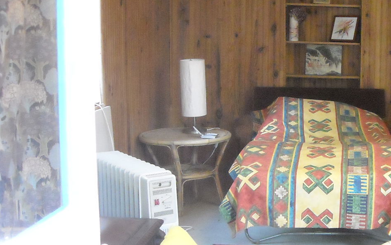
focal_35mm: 63
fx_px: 671
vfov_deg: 20.6
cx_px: 325
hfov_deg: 31.5
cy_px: 115
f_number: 2.8
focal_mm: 5.7
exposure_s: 1/84
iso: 800
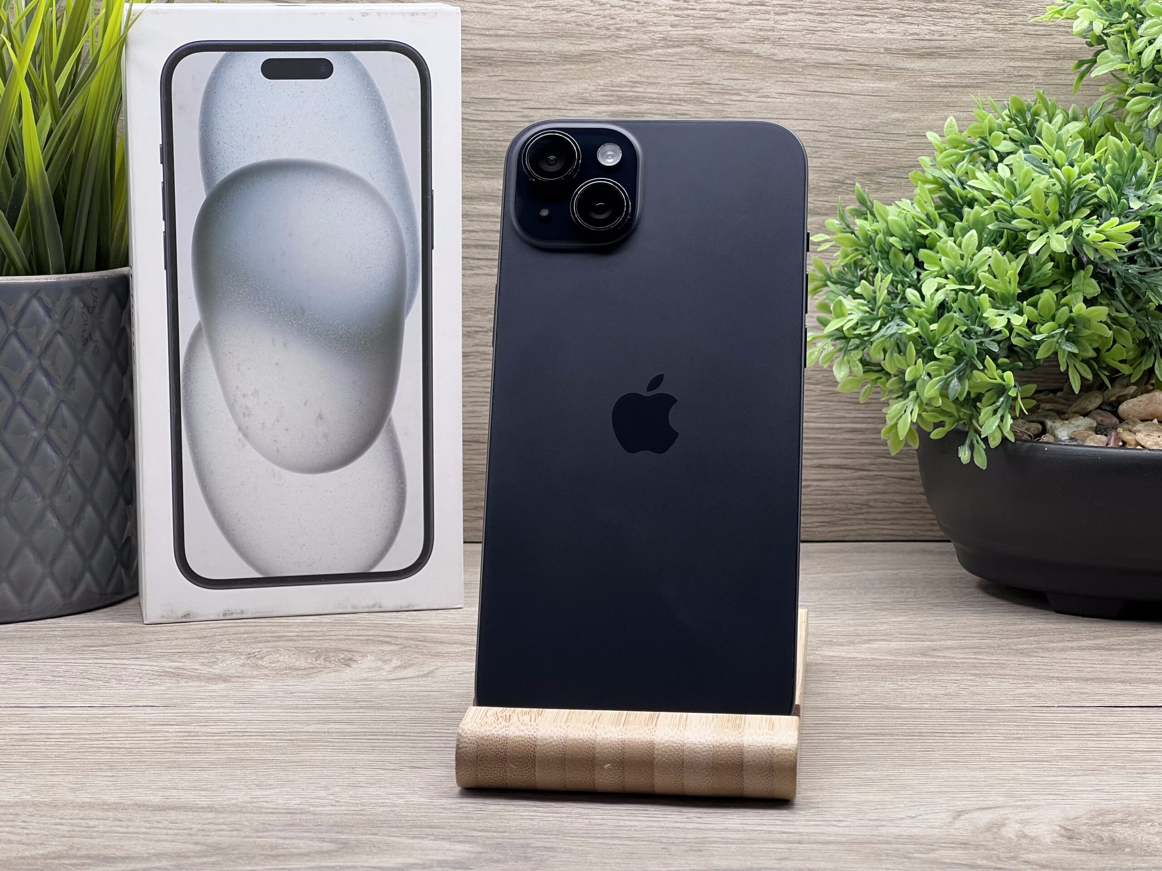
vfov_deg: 19.1
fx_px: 2585
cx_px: 581
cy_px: 436
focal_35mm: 77
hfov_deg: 25.3
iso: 100
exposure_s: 1/99
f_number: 2.8
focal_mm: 9
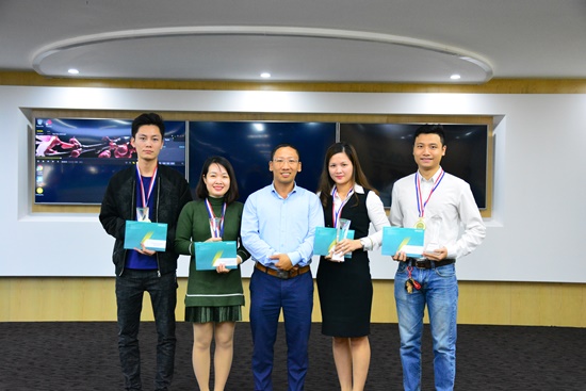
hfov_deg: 43.6
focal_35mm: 45
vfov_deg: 29.9
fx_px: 733
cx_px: 293
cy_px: 196
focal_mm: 30
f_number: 4
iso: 3200
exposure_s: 1/200
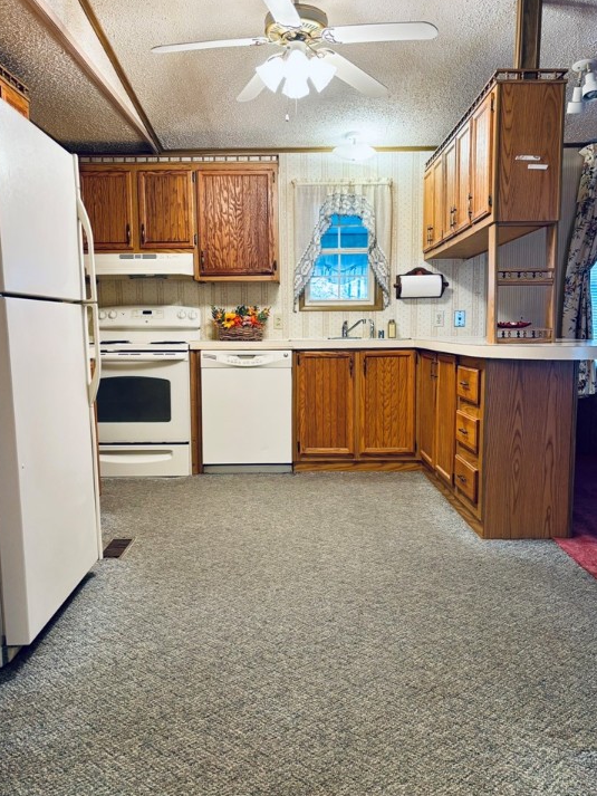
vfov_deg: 63.4
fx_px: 644
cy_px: 390
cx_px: 296
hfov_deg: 49.8
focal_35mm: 28
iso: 160
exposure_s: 1/60
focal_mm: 5.96
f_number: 1.6
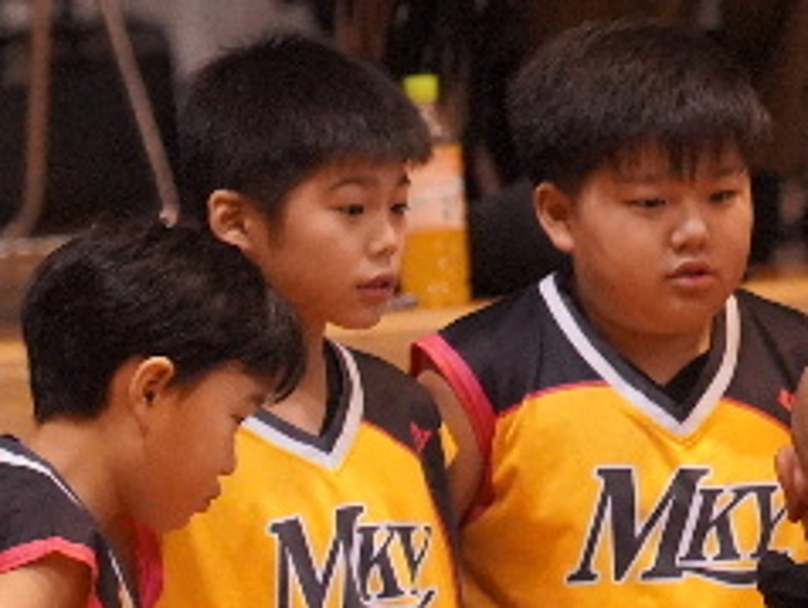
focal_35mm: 953
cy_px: 46
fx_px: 22267
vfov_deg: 1.6
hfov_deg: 2.1
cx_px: 1029
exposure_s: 1/250
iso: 10000
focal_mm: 200
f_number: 4
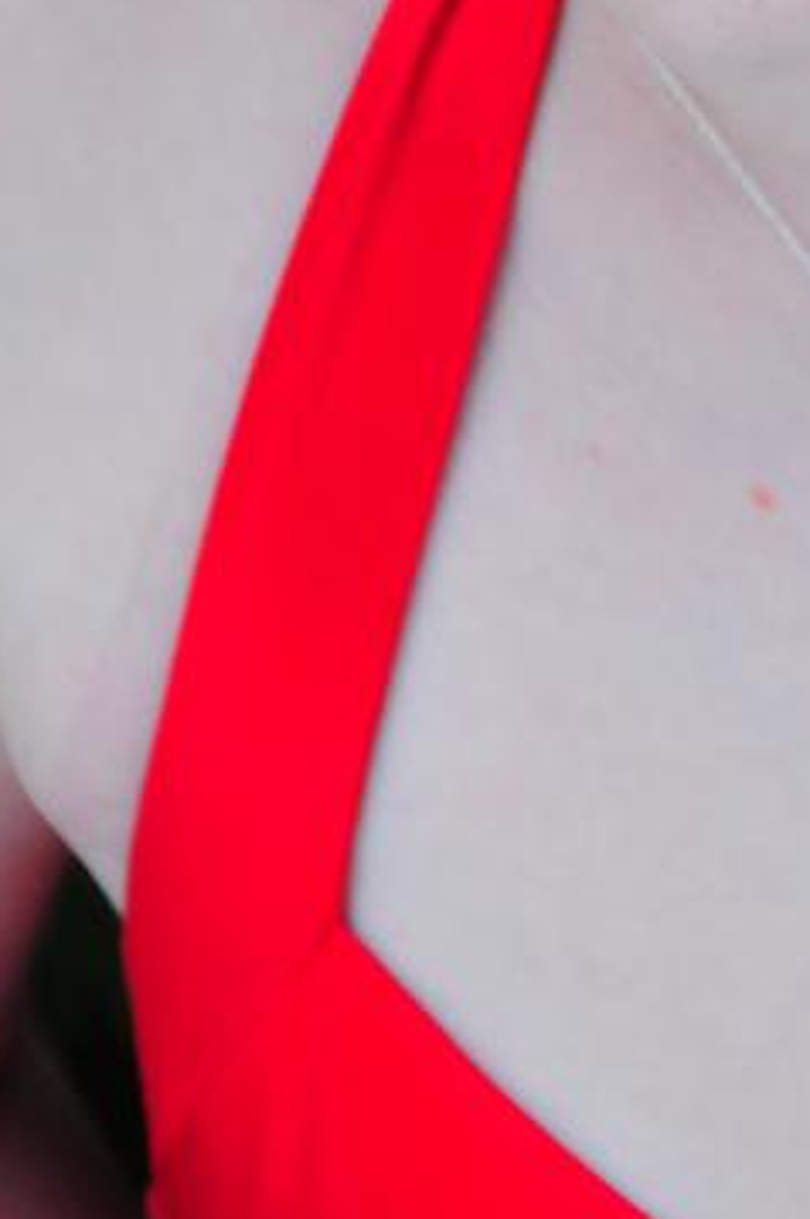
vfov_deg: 5.5
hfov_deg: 3.7
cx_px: 774
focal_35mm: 375
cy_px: -134
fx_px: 12680
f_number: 5.3
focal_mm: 112
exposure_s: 1/250
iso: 2000
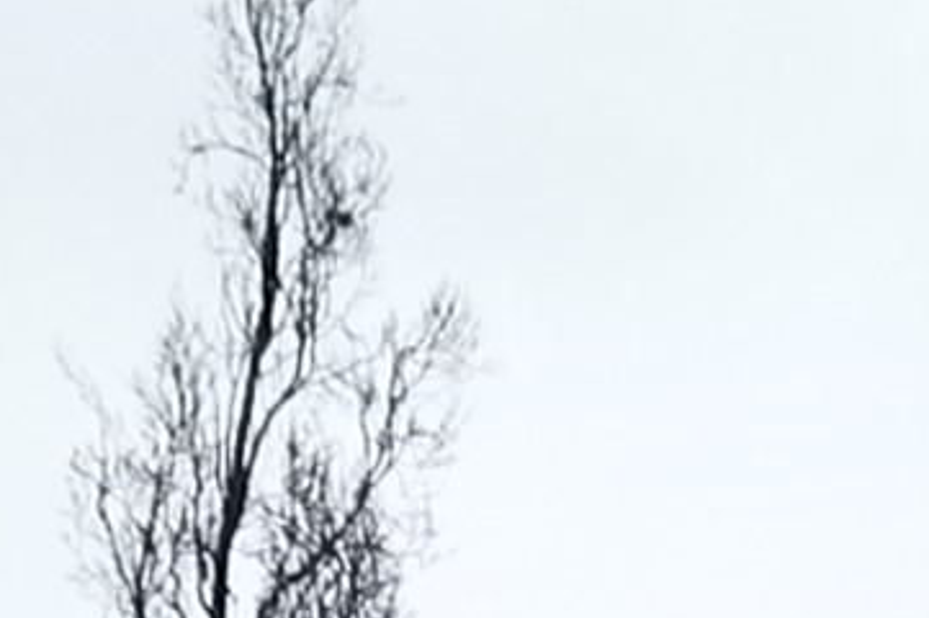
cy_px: 2299
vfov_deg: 6.2
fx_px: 4950
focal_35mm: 192
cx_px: 1202
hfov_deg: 10.5
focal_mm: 4.7
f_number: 8
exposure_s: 1/60
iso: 80
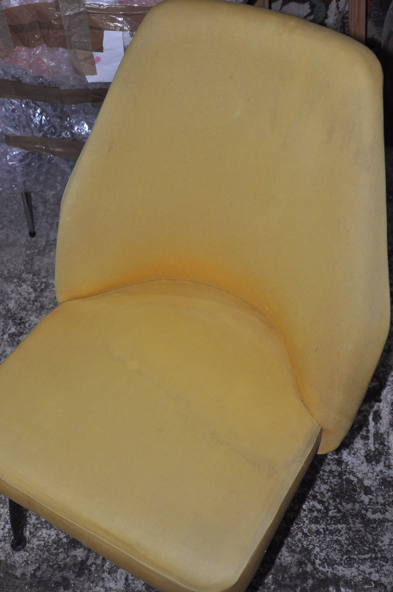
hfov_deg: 29.8
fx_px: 739
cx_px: 196
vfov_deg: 43.7
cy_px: 296
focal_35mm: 45
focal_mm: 30
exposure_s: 1/60
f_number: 4.2
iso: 500
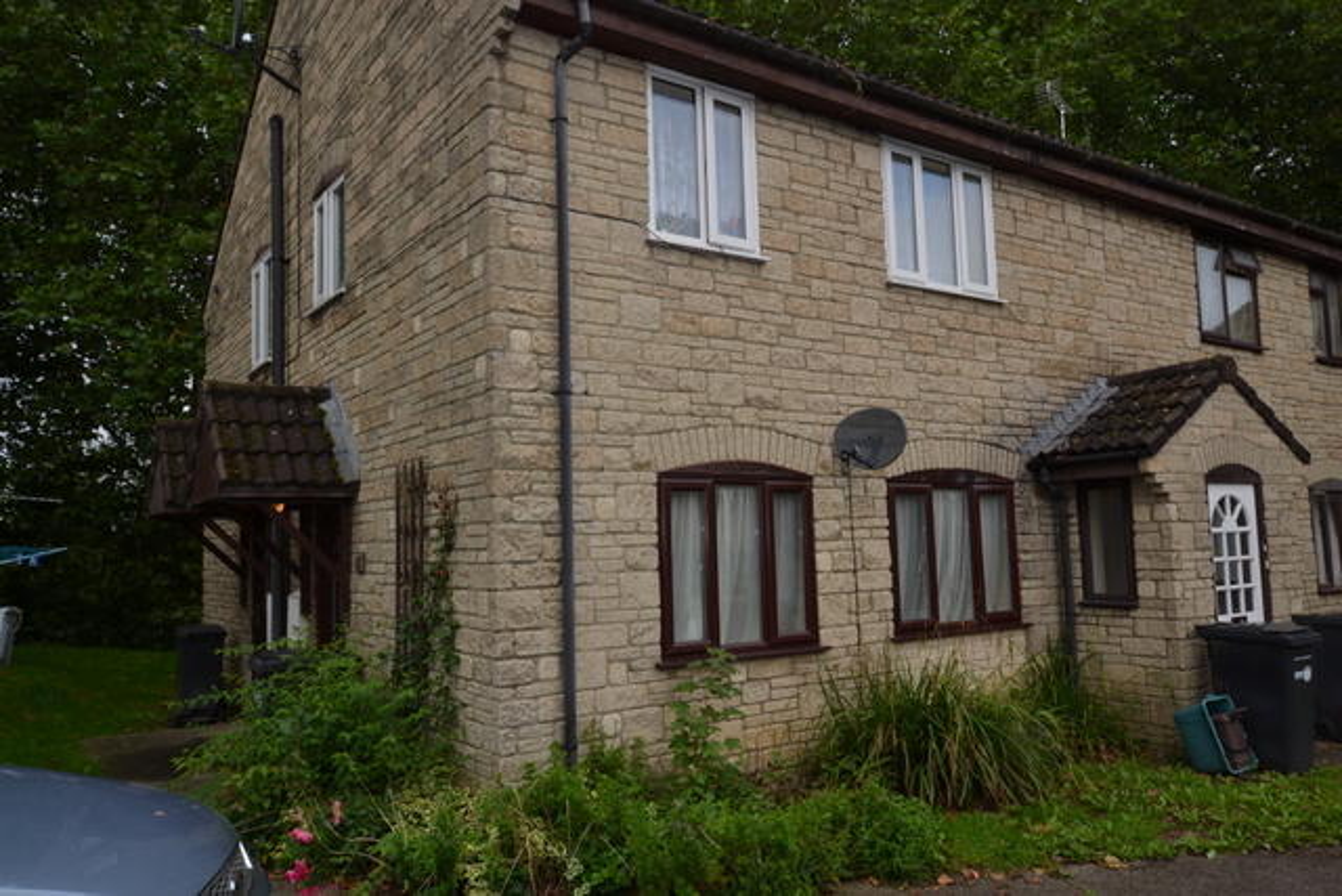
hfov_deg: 70.4
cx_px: 671
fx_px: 951
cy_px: 448
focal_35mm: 26
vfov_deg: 50.4
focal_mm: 17
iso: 100
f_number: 5.6
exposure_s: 1/200
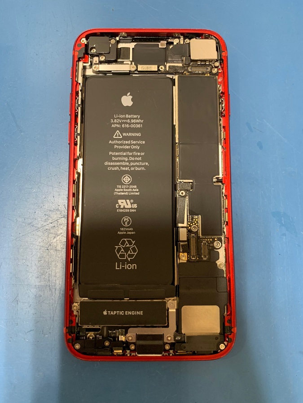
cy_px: 202
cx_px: 152
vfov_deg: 67.3
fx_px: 303
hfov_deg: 53.1
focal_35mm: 26
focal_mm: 4.25
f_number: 1.8
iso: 160
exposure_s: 1/50
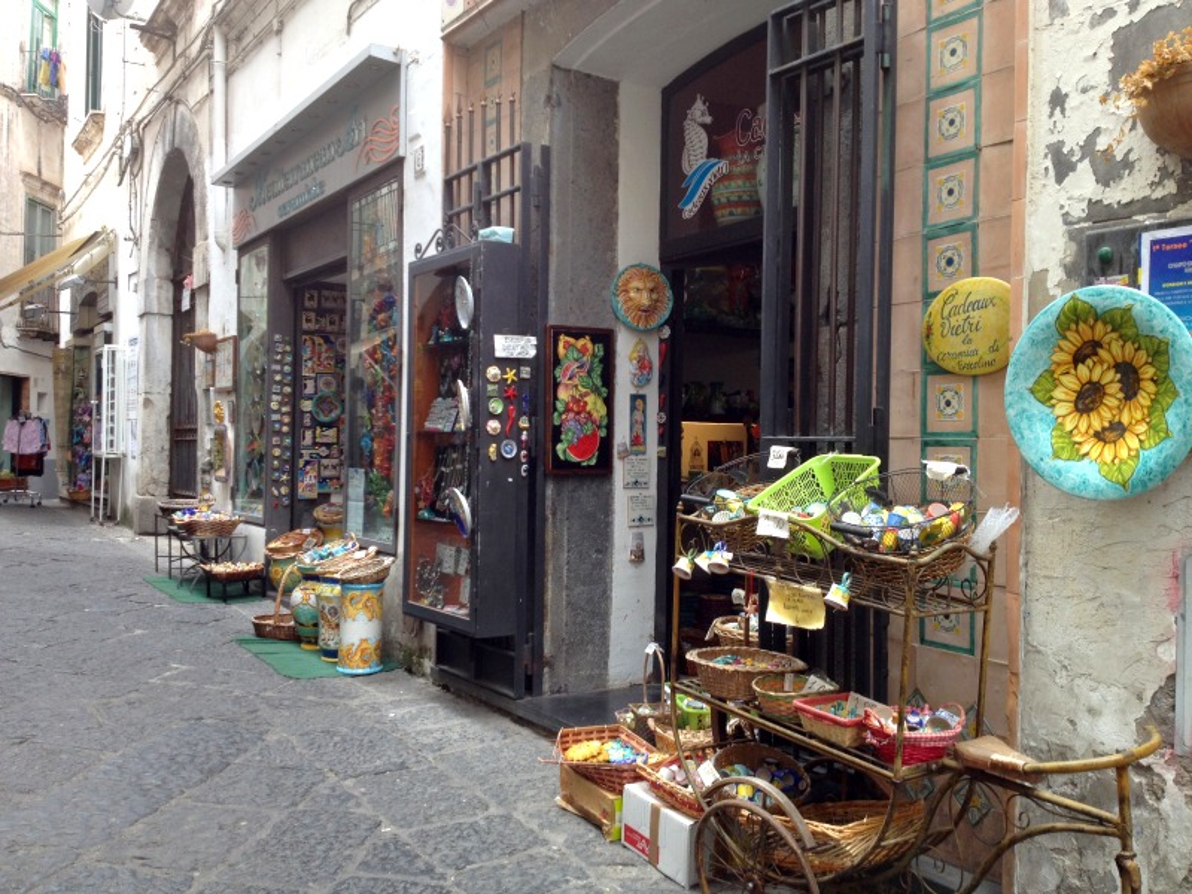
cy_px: 447
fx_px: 1205
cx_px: 596
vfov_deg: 40.7
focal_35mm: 35
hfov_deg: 52.6
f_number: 2.4
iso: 50
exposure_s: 1/136
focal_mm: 4.28
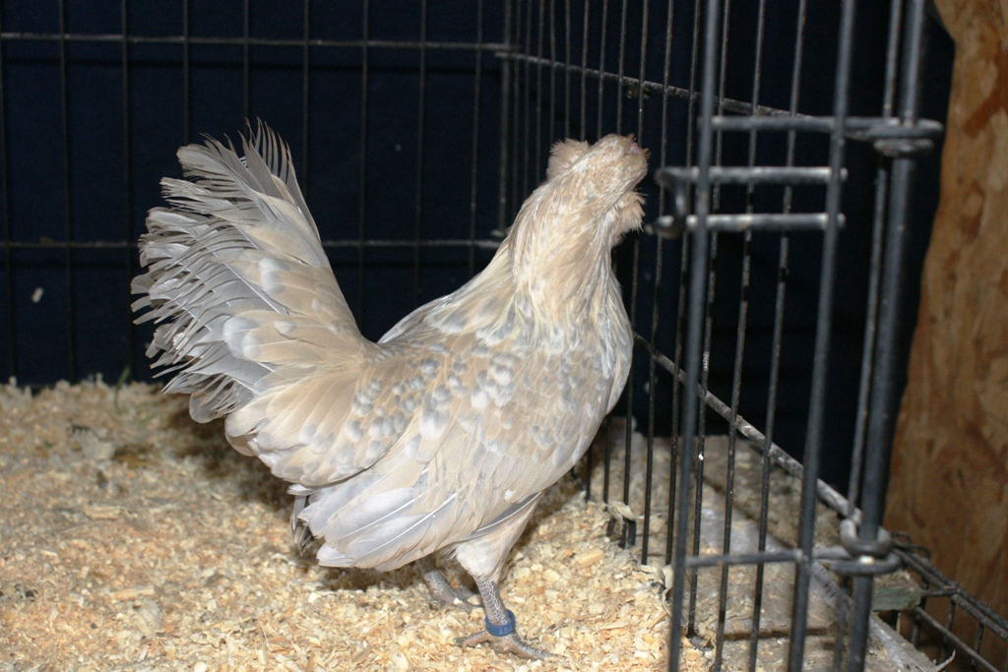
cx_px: 504
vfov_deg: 25.8
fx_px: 1470
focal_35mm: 52
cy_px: 336
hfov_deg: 37.8
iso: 800
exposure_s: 1/60
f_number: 5.6
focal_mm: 35
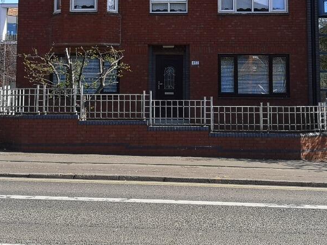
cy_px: 37
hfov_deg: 31.2
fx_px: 586
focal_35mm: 62
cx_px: 173
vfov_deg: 23.2
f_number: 1.8
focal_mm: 5.58
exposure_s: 1/1020
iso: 50
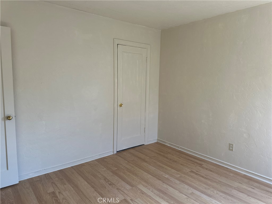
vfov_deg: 56.8
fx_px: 189
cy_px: 102
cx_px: 136
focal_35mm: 24
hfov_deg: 71.6
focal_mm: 6.86
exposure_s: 1/121
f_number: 1.78
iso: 160
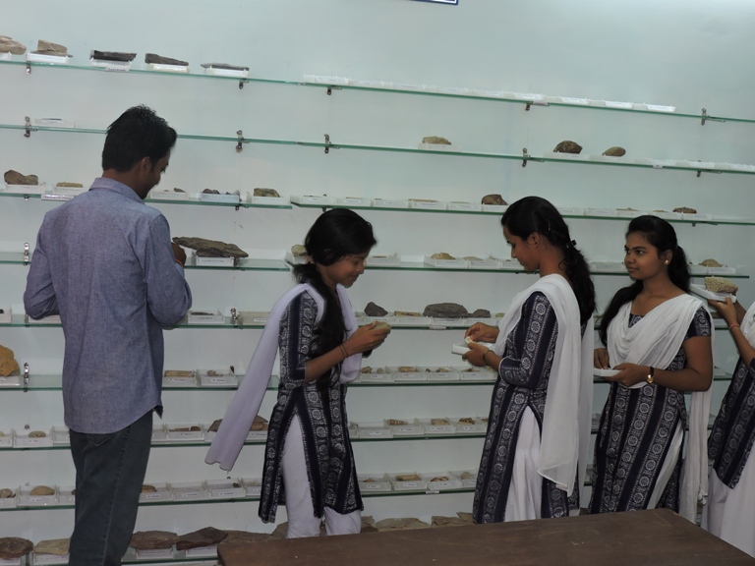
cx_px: 378
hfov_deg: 40.4
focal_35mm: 47
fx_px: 1025
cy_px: 283
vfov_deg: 30.9
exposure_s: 1/30
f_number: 3.5
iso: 200
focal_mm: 8.4
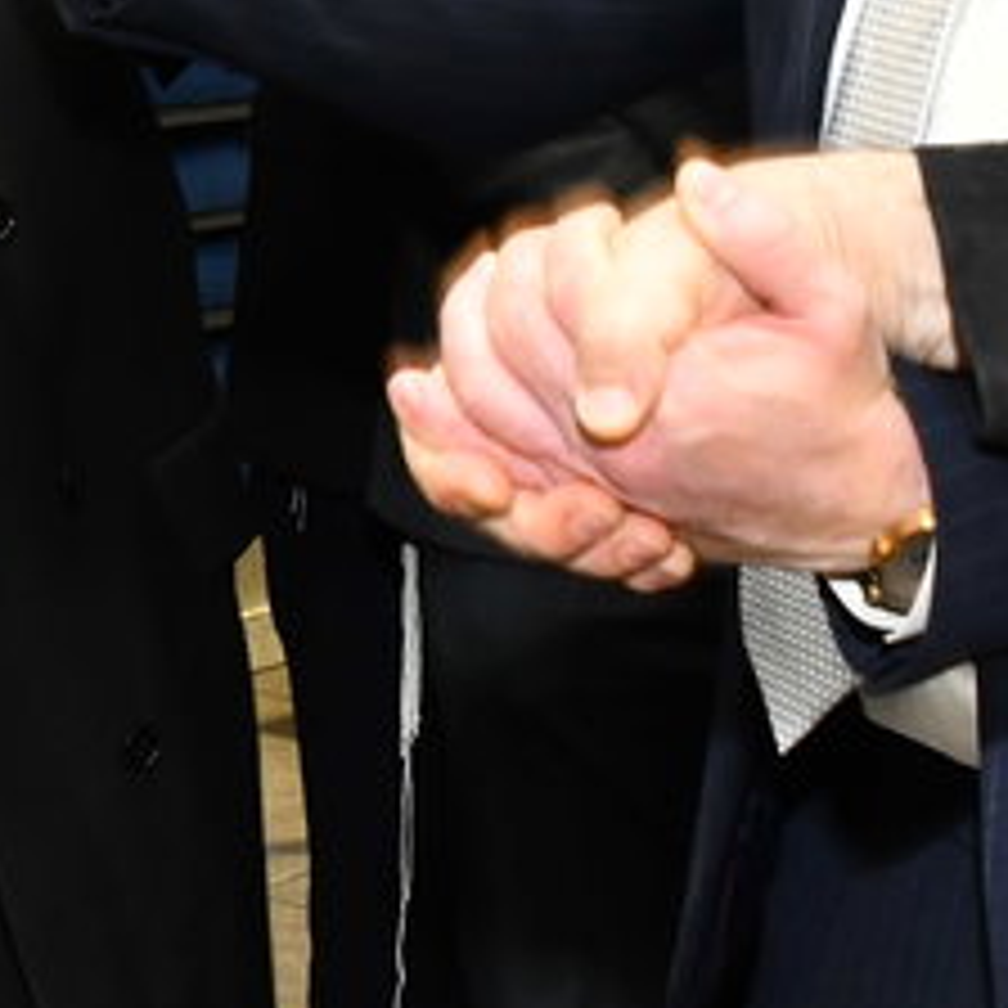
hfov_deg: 11.5
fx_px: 4909
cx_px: -216
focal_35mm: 149
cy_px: -65
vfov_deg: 11.6
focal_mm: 28
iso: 800
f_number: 5.6
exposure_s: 1/200
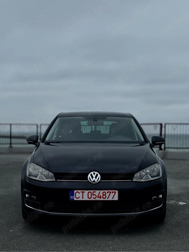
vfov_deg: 36.8
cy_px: 126
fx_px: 379
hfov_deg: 28.0
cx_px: 94
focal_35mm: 52
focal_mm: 5.96
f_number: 1.6
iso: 32
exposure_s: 1/970
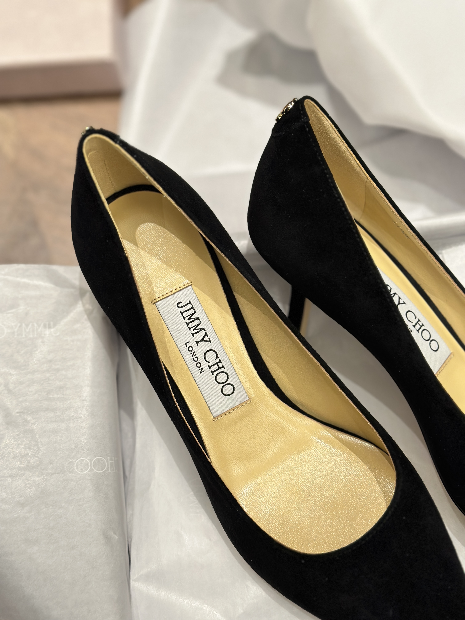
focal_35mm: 48
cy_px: 310
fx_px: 860
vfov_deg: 39.7
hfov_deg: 30.3
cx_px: 232
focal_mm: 6.86
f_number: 1.78
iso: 160
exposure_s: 1/50
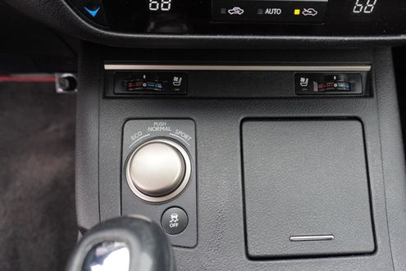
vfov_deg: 42.4
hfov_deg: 59.9
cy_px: 131
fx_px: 350
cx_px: 236
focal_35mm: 31
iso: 1000
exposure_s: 1/320
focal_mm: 16
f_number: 4
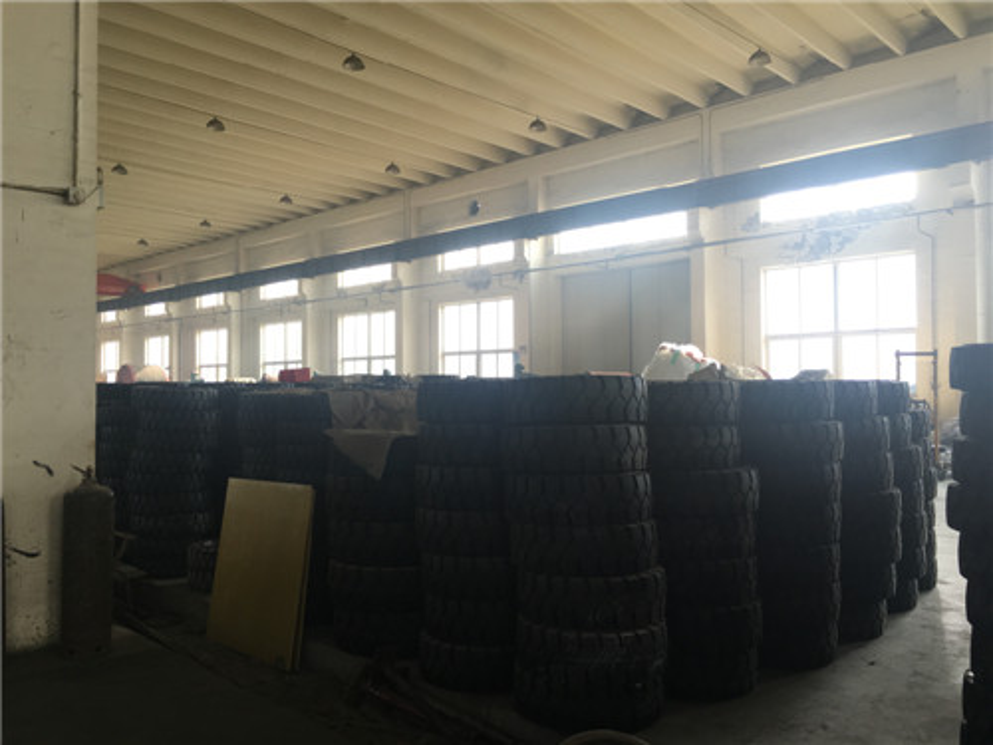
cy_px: 372
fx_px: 832
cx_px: 496
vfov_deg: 48.2
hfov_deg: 61.7
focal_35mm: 29
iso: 25
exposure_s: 1/50
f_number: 2.2
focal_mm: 4.15
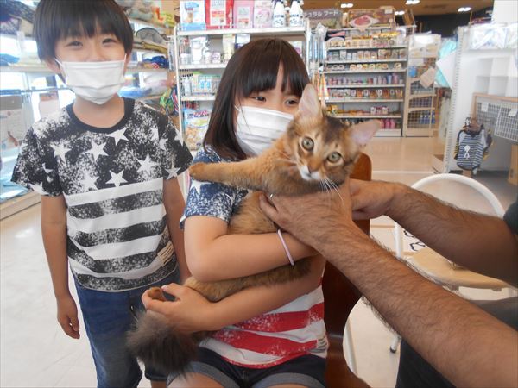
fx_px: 389
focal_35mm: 26
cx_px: 259
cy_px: 194
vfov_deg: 53.1
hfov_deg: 67.3
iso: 80
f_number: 3.2
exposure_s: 1/50
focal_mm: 4.6
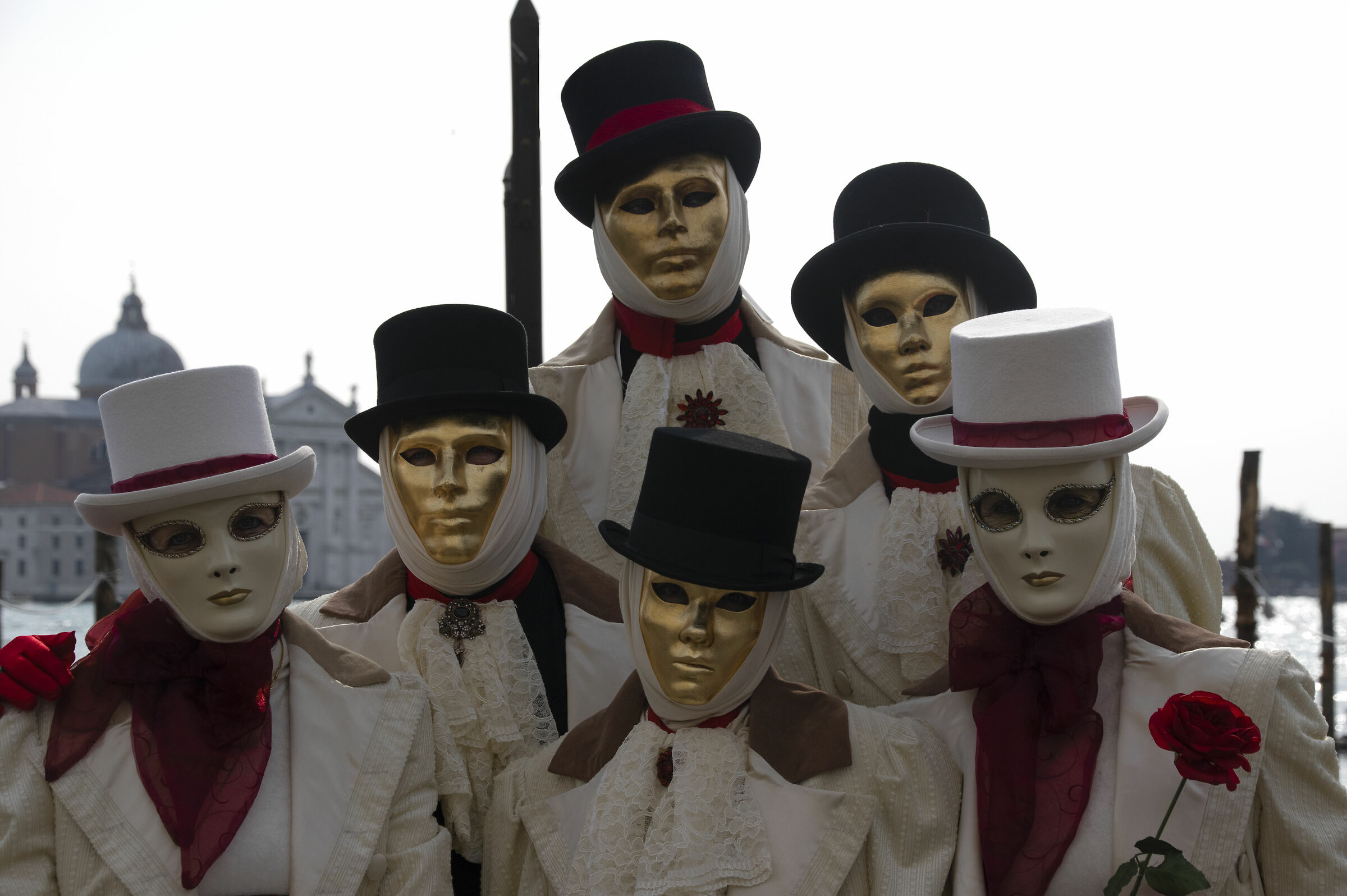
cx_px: 674
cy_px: 448
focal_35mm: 102
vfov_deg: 13.4
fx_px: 3813
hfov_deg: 20.0
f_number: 8
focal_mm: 68
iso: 200
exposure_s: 1/1000
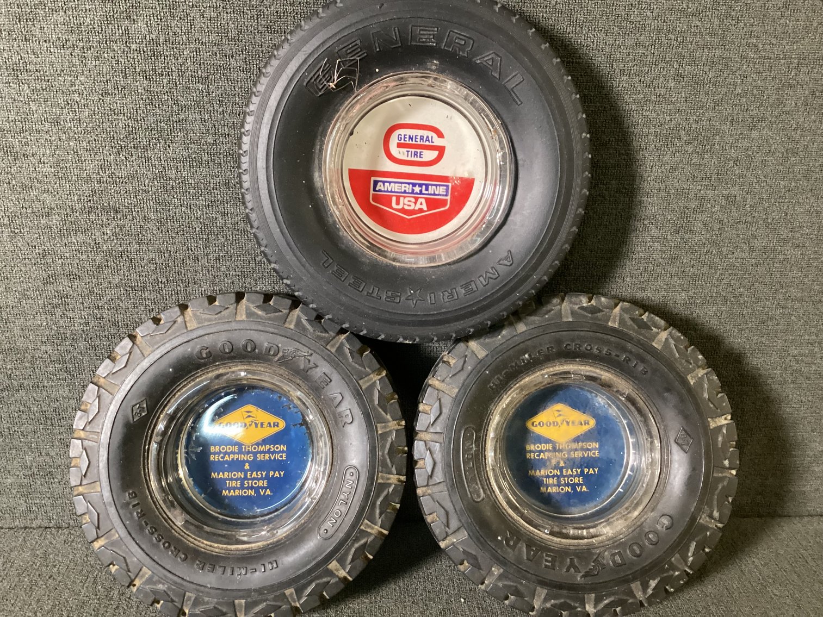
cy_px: 308
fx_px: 737
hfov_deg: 58.3
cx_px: 412
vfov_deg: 45.4
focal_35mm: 31
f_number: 2.4
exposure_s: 1/30
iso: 500
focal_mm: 3.3
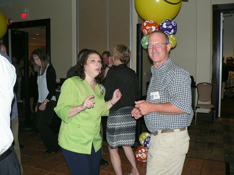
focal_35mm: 36
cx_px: 117
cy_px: 88
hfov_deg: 51.4
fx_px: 243
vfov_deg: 39.7
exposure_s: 1/60
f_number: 2.8
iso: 200
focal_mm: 6
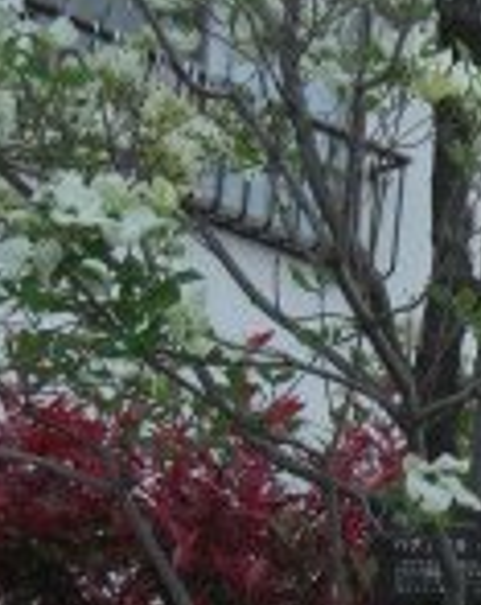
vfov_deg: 11.7
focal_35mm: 162
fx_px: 2892
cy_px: 675
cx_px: 761
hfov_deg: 9.2
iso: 80
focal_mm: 7.9
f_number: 2.8
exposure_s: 1/125
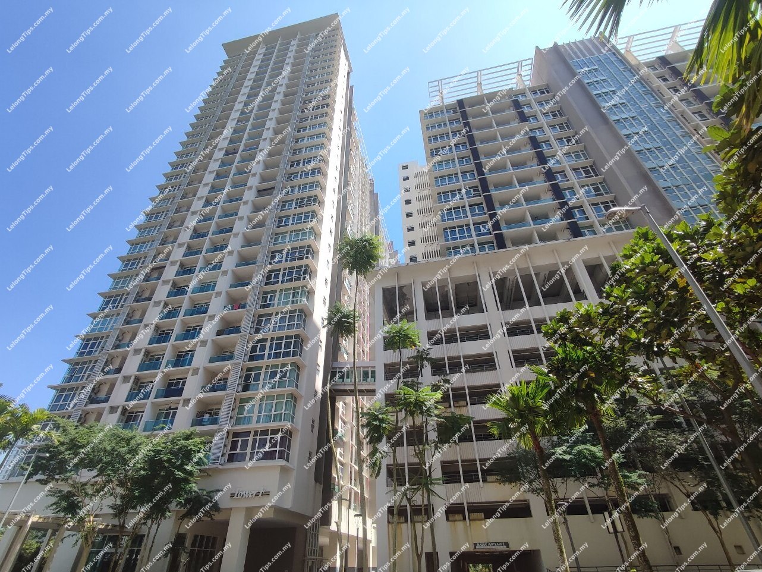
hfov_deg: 94.5
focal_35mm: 16
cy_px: 286
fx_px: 352
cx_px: 381
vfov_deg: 78.1
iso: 50
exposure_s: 1/847
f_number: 2.2
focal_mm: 1.65
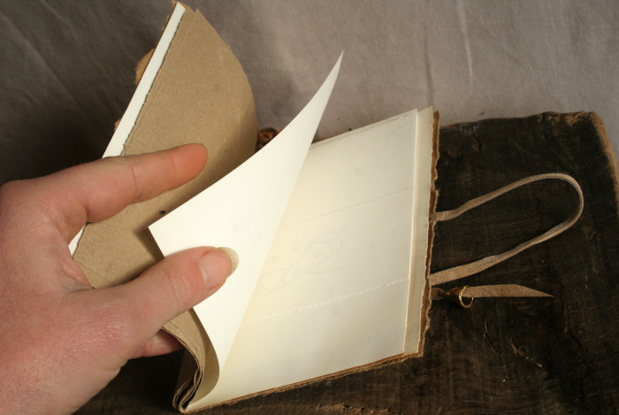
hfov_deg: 37.8
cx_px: 310
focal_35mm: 52
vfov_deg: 25.8
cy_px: 208
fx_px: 904
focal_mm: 35
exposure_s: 1/100
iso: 400
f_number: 11
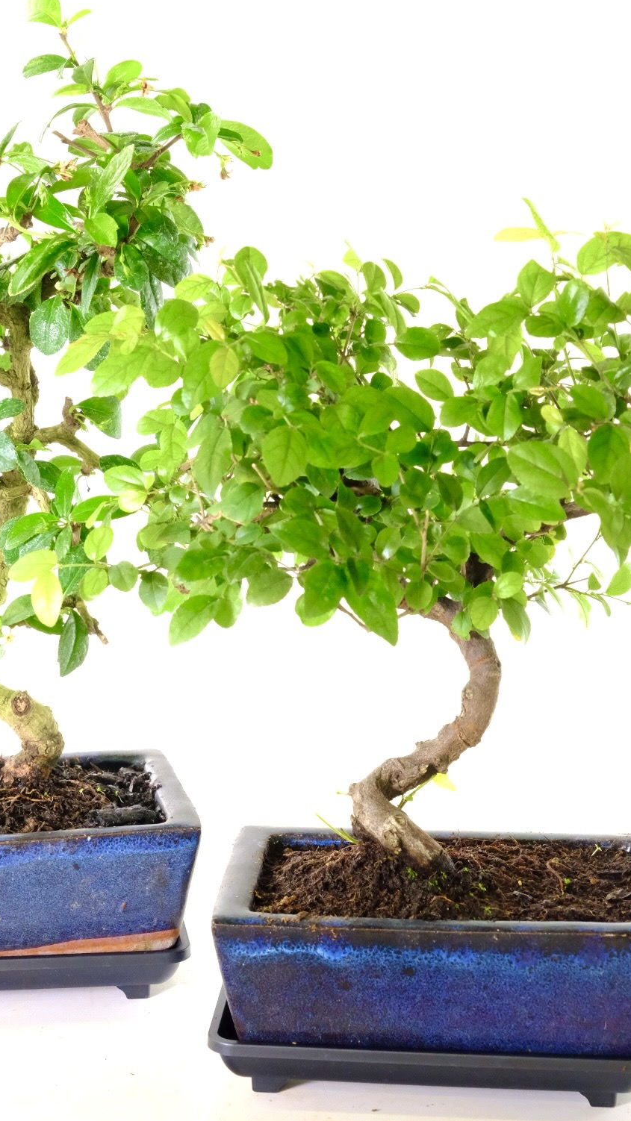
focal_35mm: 83
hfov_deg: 14.5
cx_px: 210
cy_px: 499
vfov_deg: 25.6
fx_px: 2469
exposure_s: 1/30
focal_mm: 44.7
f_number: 9
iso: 3200
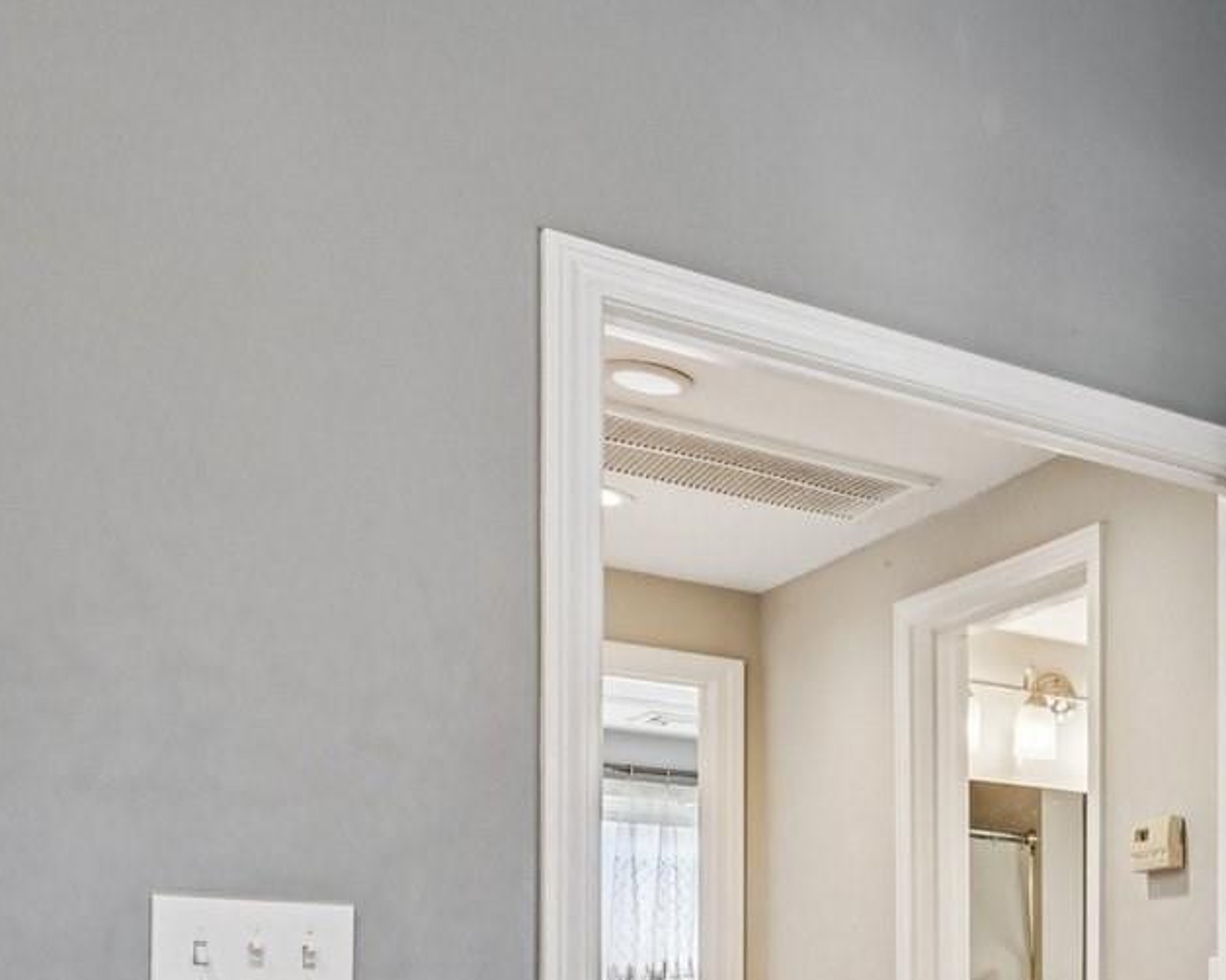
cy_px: 1045
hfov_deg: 26.6
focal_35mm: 49
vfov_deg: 28.4
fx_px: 1777
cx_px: 1864
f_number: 8
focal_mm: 16
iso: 400
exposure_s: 1/40
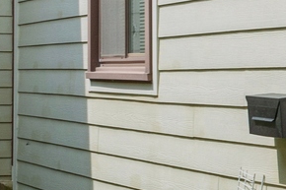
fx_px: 1421
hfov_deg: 10.6
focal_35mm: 179
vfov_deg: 7.6
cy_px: -39
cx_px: 565
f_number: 8
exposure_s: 1/400
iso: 200
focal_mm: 32
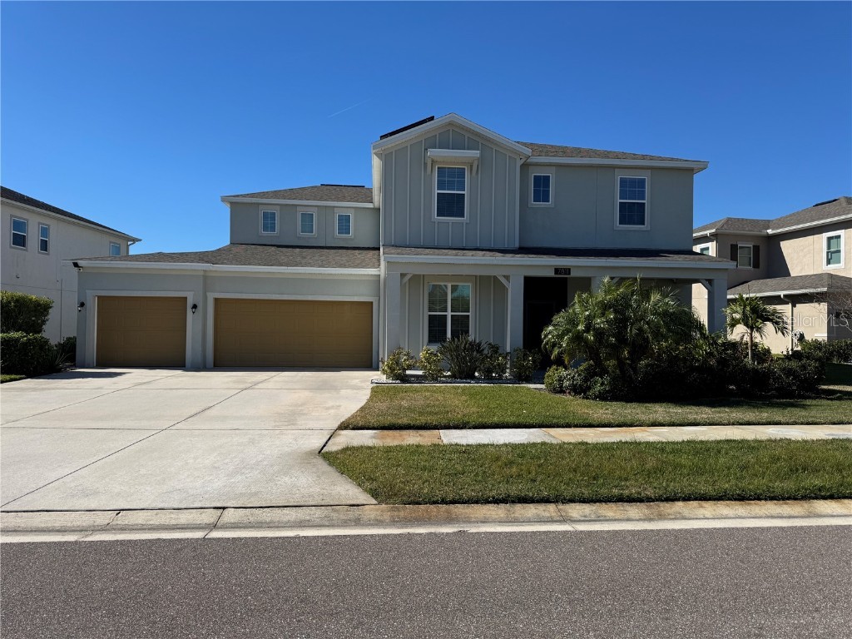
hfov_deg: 71.6
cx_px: 426
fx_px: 591
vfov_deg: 56.8
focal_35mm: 24
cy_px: 320
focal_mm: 6.76
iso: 80
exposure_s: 1/5348
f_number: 1.78
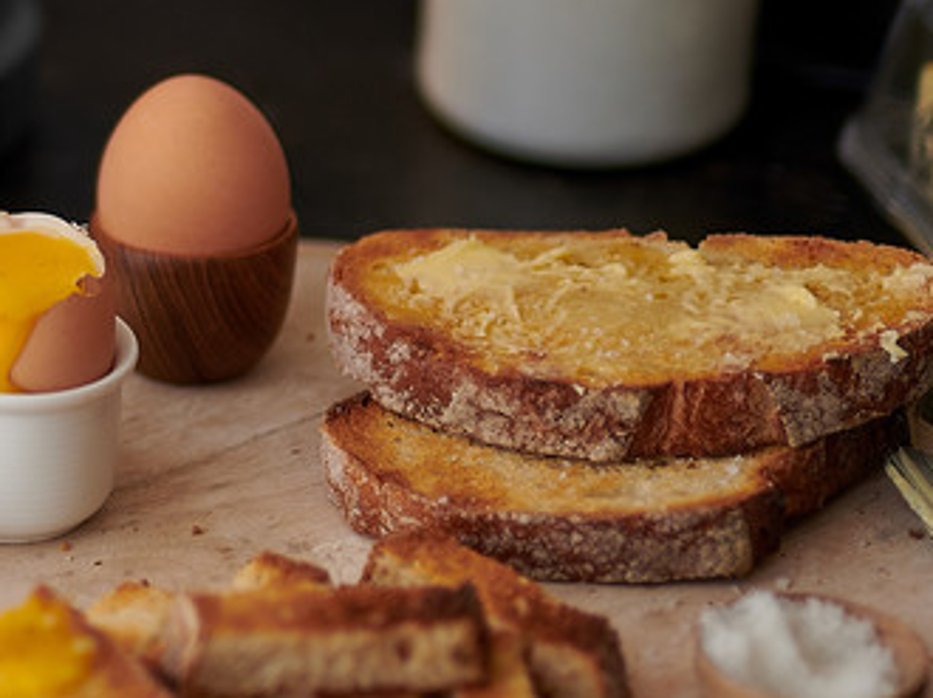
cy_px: -99
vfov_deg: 8.4
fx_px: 4713
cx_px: -328
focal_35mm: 175
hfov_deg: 11.0
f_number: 1.4
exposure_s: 1/10
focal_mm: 50
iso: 31
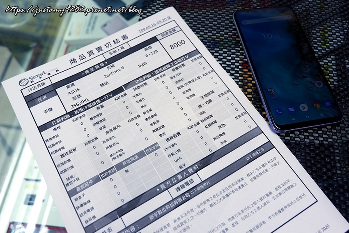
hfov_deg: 57.2
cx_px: 174
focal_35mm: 33
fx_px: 320
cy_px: 116
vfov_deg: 39.9
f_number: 4
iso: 200
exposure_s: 1/75
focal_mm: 22.2
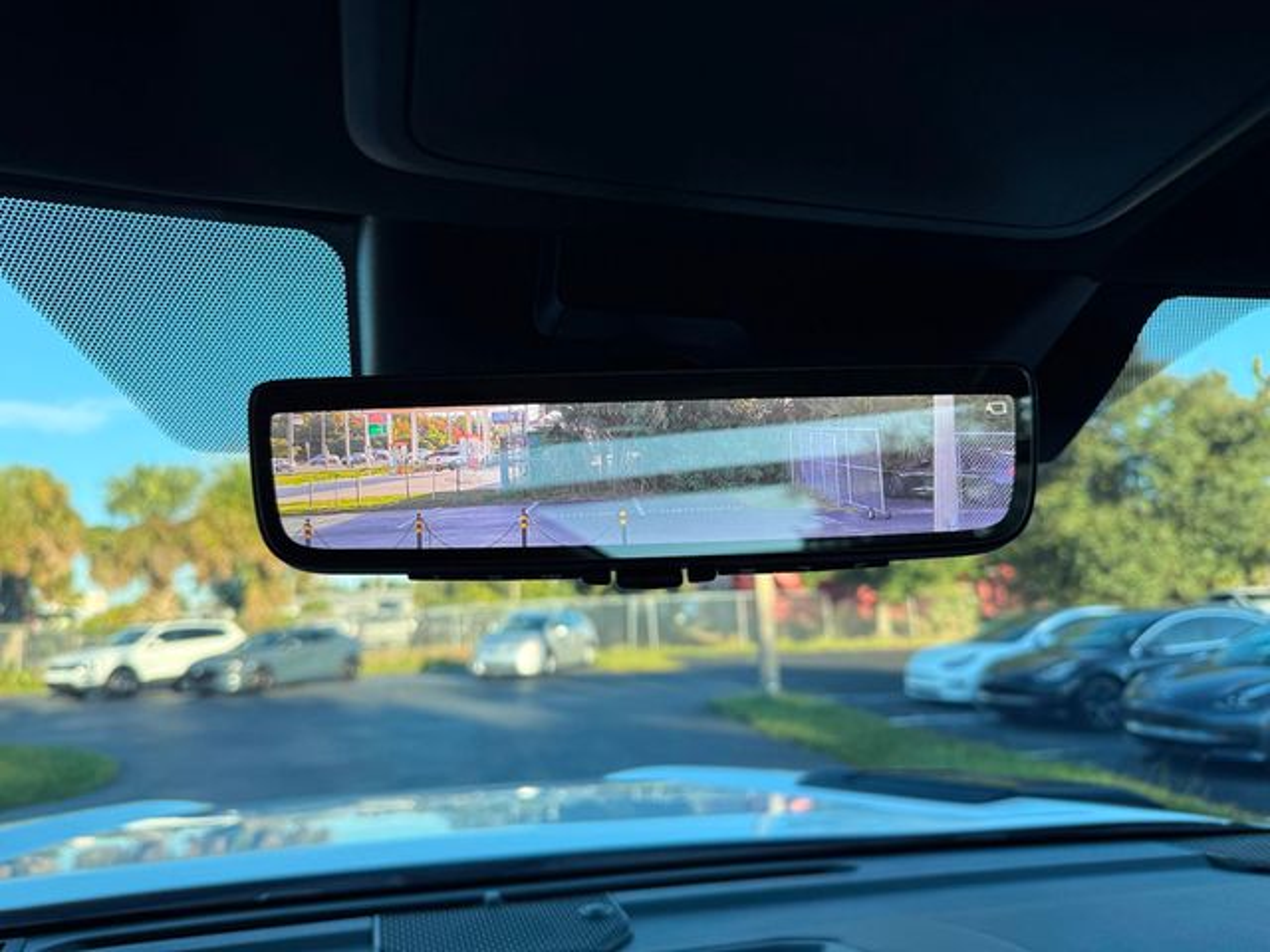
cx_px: 635
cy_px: 476
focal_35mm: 24
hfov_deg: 71.6
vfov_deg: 56.8
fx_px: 881
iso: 64
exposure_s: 1/281
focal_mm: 6.76
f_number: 1.78
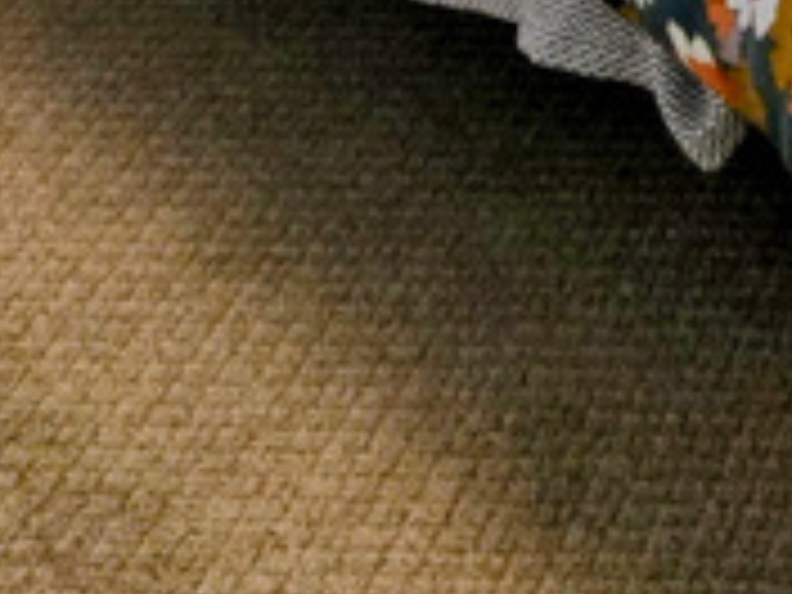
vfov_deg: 9.6
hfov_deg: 14.3
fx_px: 3066
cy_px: -932
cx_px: 904
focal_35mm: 134
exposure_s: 1/120
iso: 500
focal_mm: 5.4
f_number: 1.8
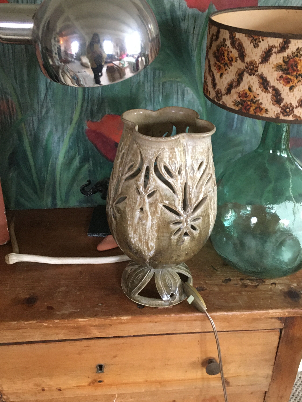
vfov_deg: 53.7
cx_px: 154
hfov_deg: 41.8
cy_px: 167
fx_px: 396
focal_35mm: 34
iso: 200
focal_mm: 4.15
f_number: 2.2
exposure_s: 1/17
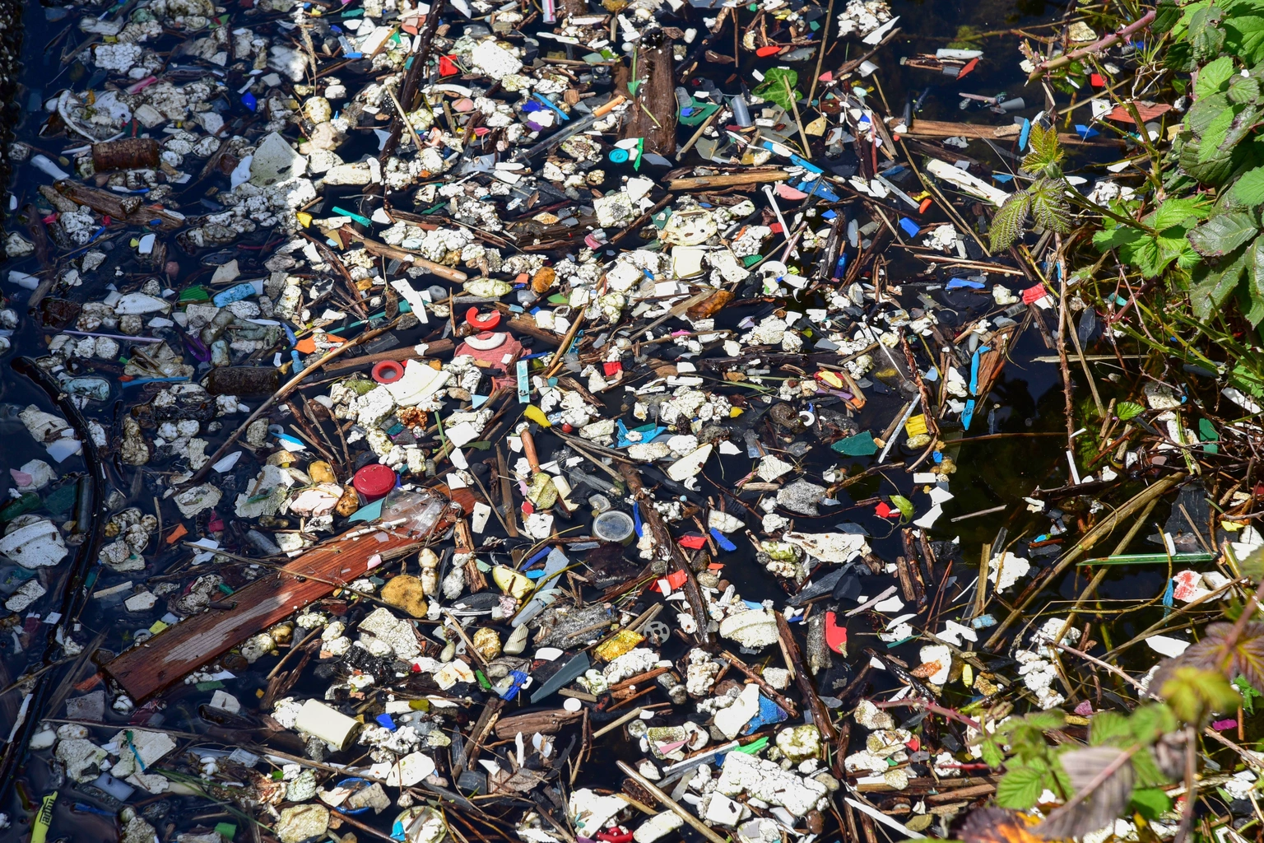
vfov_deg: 11.4
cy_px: 422
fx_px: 4213
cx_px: 632
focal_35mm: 120
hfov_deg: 17.1
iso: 400
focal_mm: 120
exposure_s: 1/500
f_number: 11
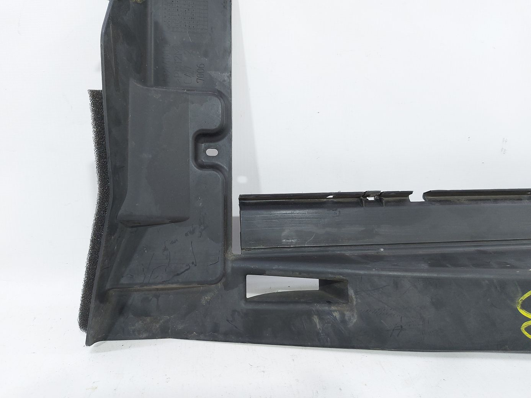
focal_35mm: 24
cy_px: 199
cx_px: 266
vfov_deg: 56.8
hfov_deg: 71.6
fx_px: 368
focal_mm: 5.23
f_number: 1.8
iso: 80
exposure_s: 1/50
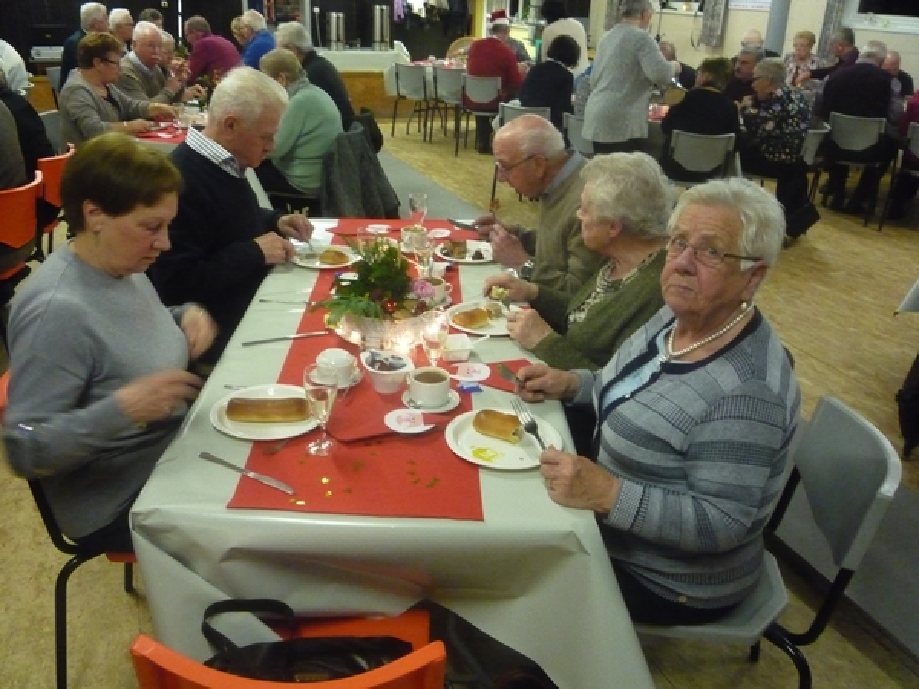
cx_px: 460
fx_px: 796
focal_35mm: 30
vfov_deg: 46.8
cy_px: 344
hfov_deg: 60.0
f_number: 3.3
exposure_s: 1/20
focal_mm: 5.2
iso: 800
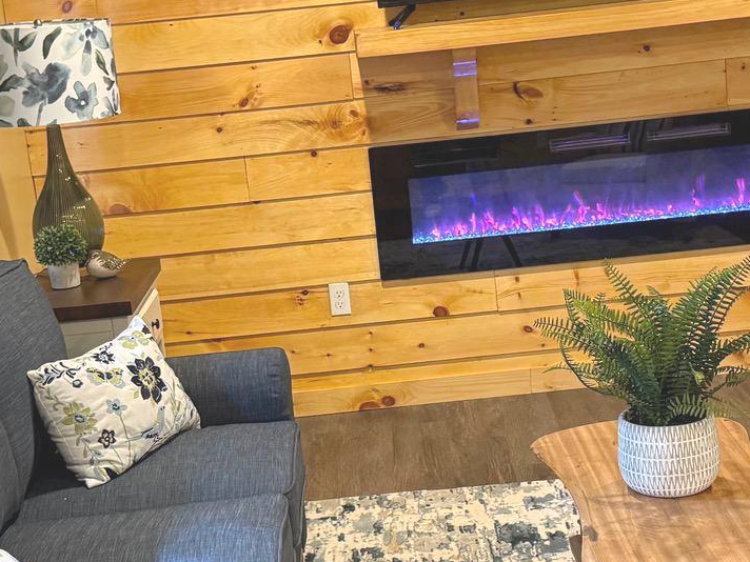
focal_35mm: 69
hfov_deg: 28.2
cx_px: 386
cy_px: 335
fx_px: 1495
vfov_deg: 21.3
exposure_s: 1/60
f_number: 1.78
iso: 500
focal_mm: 6.76
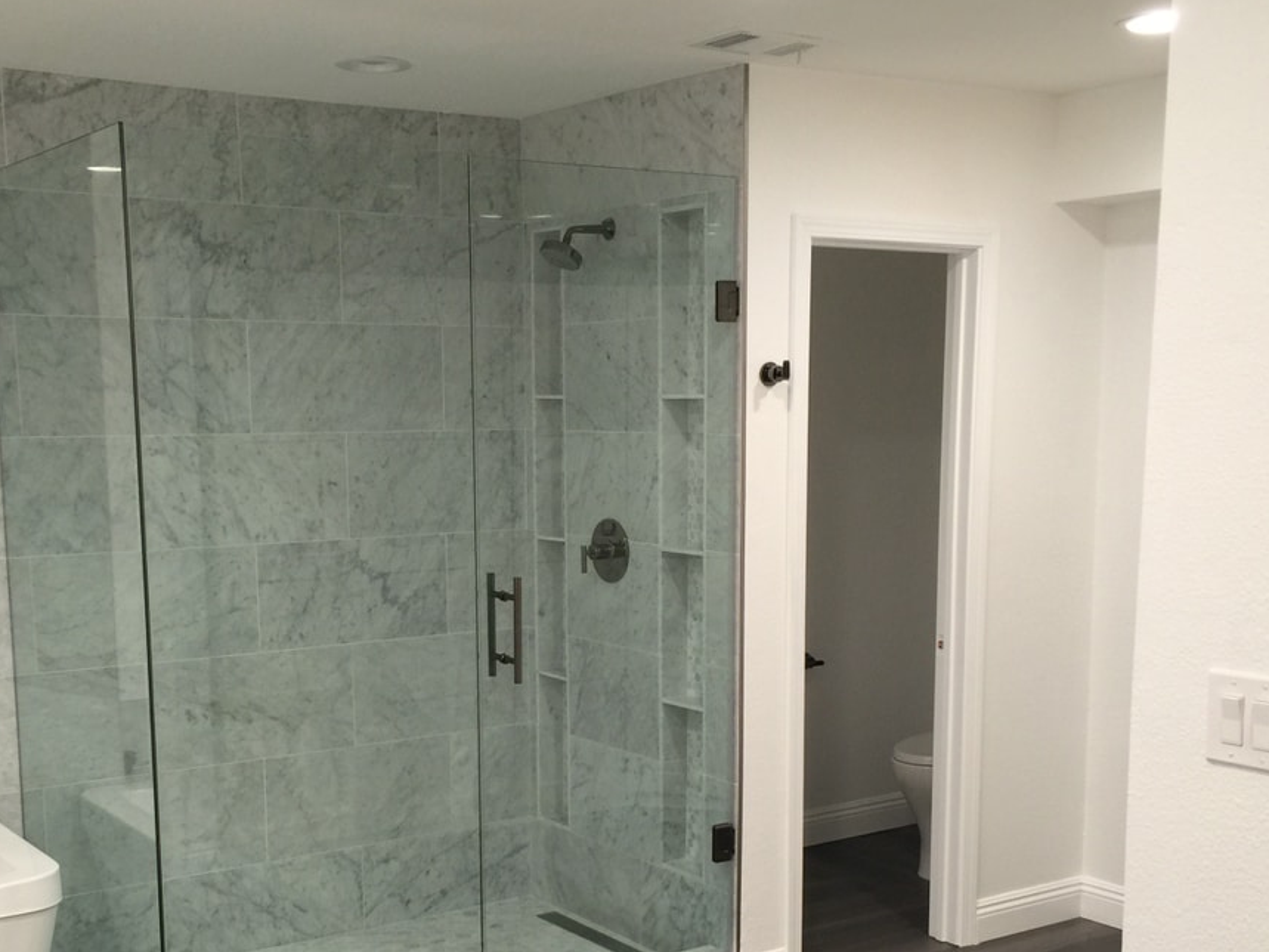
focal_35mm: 45
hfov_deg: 42.0
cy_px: 676
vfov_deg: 31.8
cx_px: 578
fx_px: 1649
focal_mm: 4.15
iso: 50
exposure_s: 1/30
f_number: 2.2
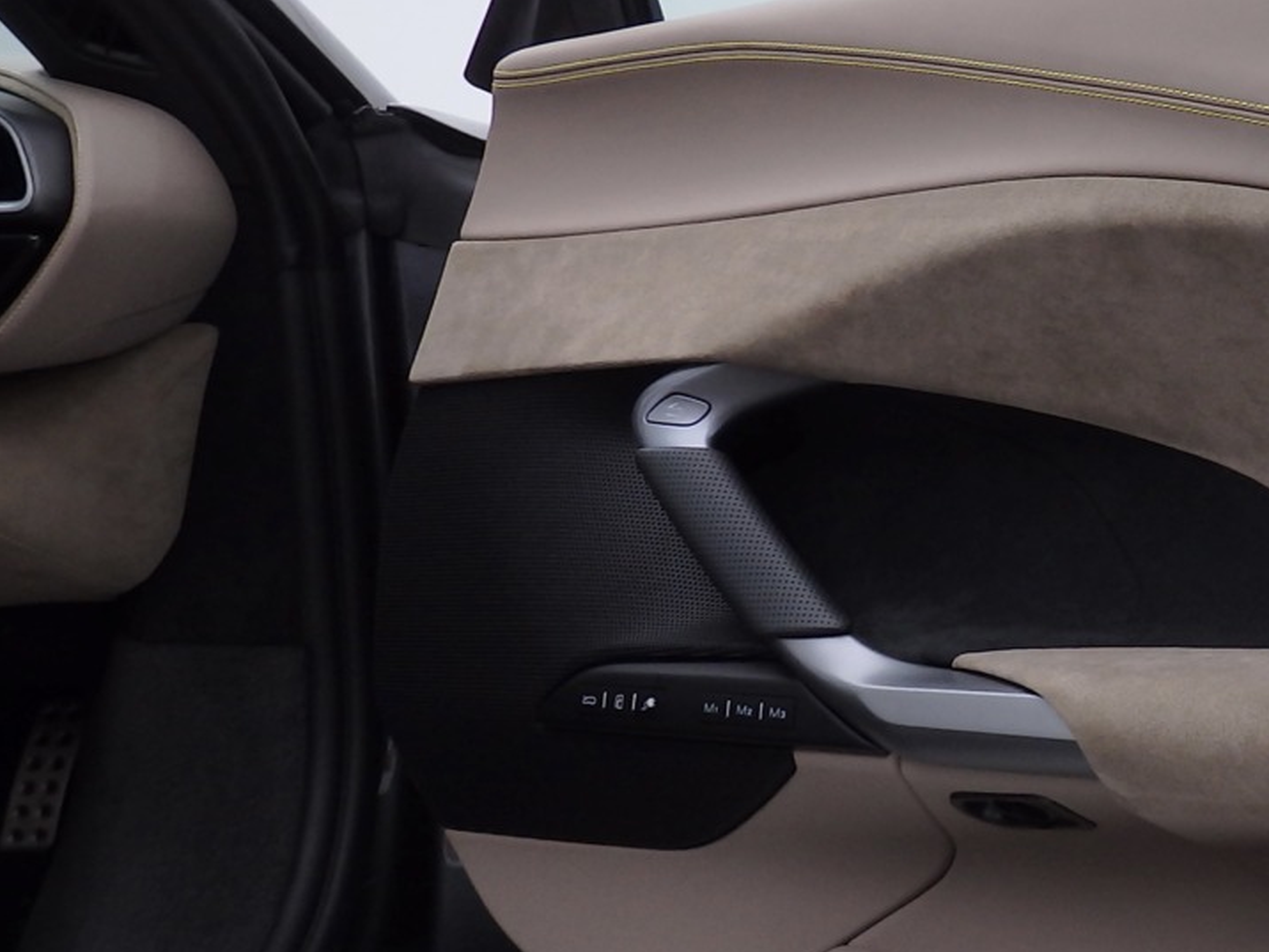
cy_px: 339
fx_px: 2456
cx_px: 1524
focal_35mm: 67
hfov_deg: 25.9
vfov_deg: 21.9
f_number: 3
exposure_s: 1/80
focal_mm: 4.5
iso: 125
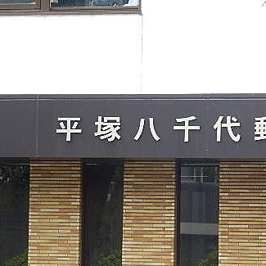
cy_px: 191
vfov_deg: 5.1
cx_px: 195
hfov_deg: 5.1
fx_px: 2999
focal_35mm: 345
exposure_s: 1/200
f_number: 5.8
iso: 320
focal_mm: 35.1
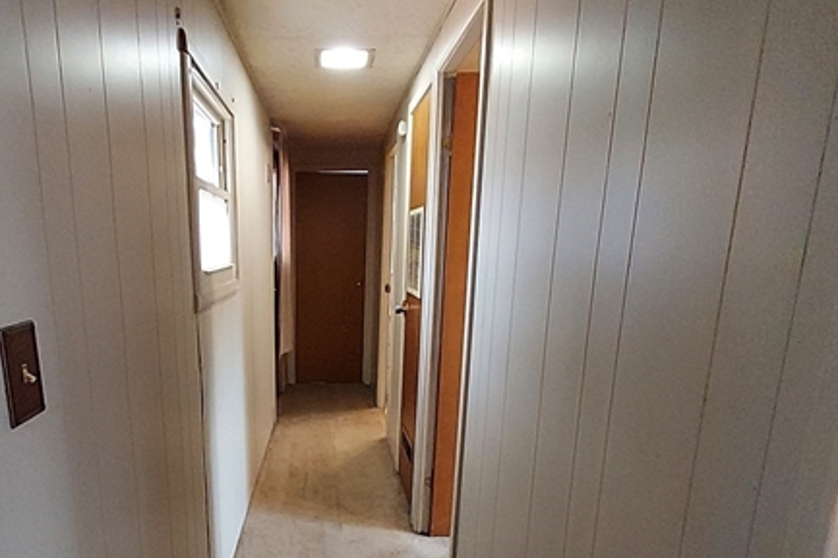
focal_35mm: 24
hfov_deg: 72.1
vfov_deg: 51.8
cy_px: 384
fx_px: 558
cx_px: 298
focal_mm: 1.42
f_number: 2.2
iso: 400
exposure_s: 1/24
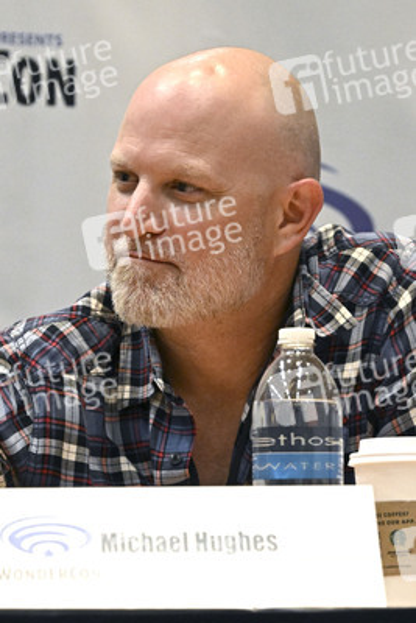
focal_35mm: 120
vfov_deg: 17.1
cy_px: 312
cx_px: 208
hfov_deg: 11.4
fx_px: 2078
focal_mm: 120
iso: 6400
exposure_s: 1/100
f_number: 5.6
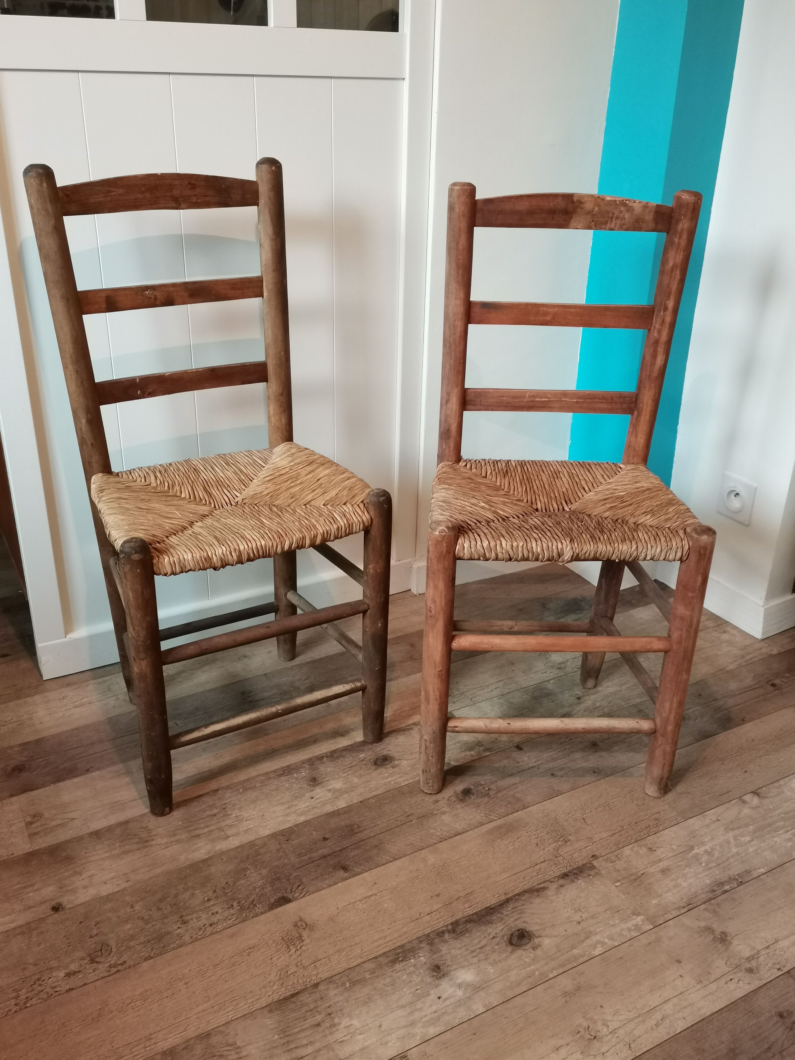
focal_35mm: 30
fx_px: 919
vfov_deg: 60.0
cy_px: 530
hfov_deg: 46.8
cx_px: 398
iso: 400
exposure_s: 1/120
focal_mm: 4.75
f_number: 1.8
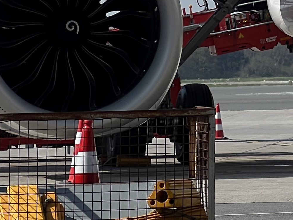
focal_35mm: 312
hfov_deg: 6.2
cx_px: 520
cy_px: -190
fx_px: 2641
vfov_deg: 4.7
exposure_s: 1/1340
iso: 32
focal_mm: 9
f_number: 2.8
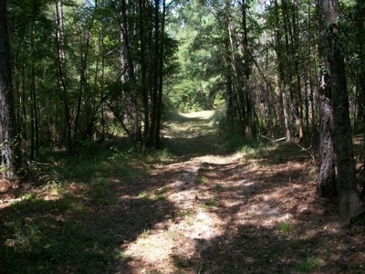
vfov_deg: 44.2
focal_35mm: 32
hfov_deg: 56.8
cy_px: 137
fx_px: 337
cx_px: 182
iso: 80
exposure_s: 1/250
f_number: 2.9
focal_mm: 5.7
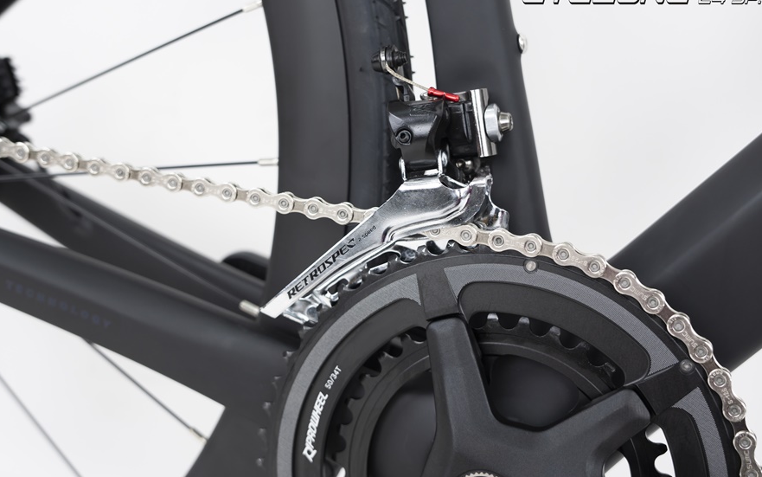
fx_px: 1060
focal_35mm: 51
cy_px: 225
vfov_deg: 25.3
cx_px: 385
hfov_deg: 39.5
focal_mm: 32.7
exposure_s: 1/250
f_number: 3.5
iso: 125
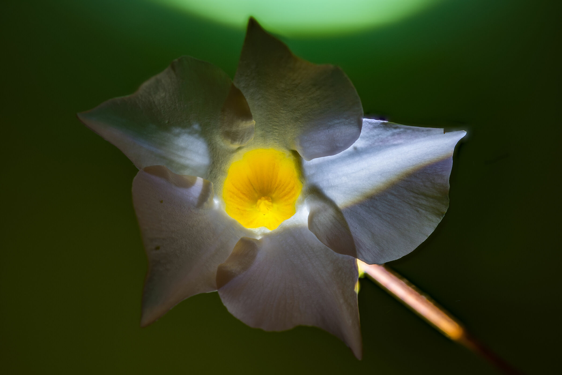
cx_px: 281
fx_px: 1640
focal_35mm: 105
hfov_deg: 19.4
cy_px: 188
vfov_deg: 13.1
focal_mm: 105
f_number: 8
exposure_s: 1/25
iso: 100
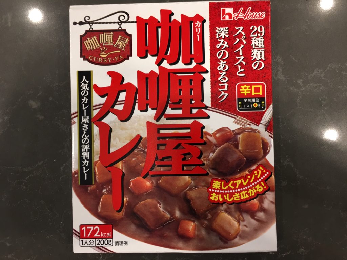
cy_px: 130
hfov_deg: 61.7
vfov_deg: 48.2
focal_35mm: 29
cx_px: 174
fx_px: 291
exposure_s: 1/17
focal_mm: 4.15
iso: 40
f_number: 2.2
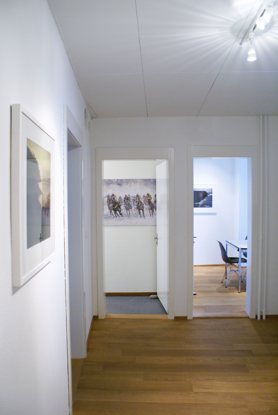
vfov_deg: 67.3
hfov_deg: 48.0
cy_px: 208
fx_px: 312
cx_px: 139
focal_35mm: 27
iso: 400
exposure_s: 1/25
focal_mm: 18
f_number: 3.5
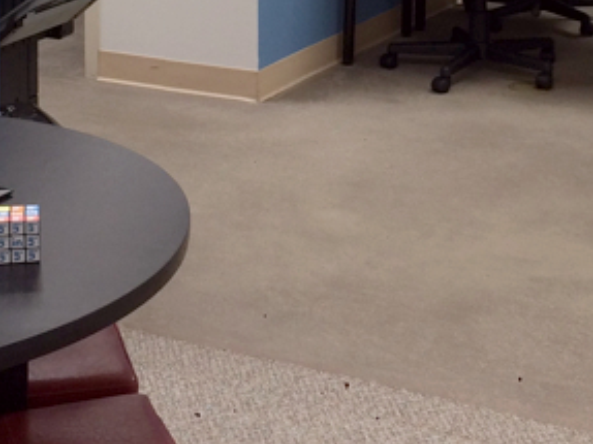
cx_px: 345
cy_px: -120
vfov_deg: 14.1
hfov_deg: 19.4
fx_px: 1729
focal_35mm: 101
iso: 32
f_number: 2.2
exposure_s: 1/30
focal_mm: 4.15
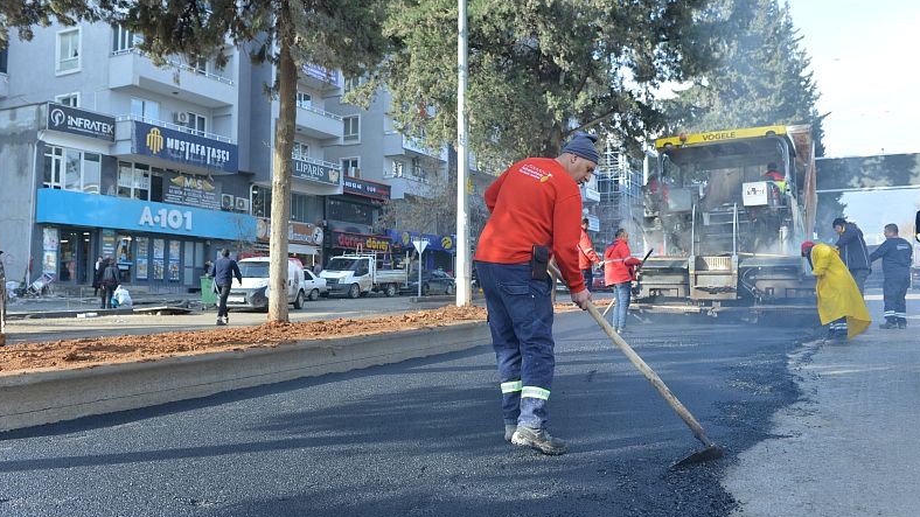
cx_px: 458
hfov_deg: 58.0
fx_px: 829
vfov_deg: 34.6
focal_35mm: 34
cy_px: 263
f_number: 5.6
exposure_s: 1/320
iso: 400
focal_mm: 32
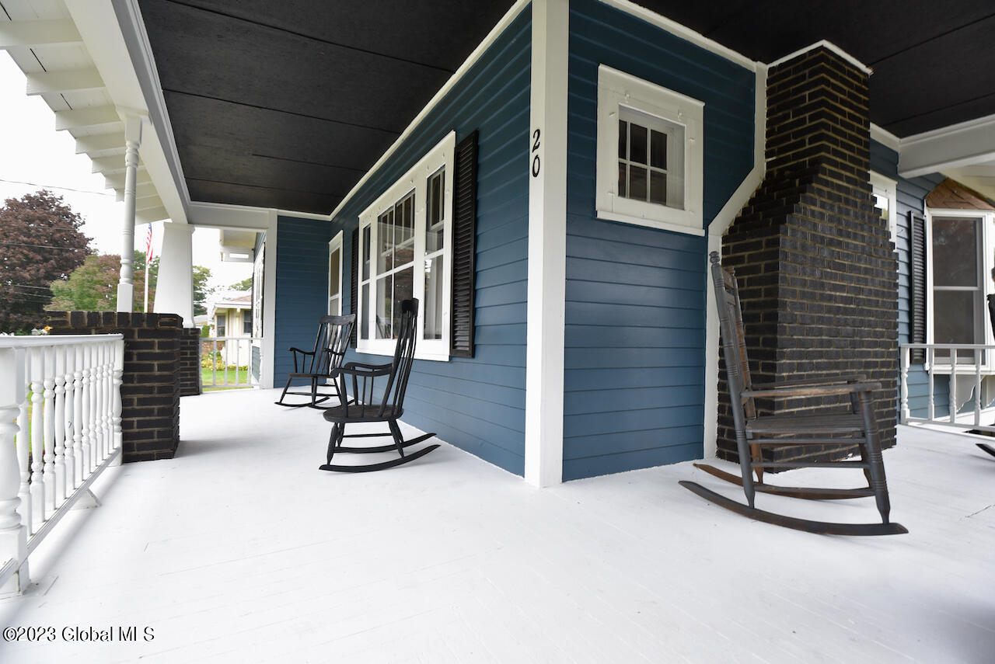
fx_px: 470
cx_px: 498
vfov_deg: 70.5
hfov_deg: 93.2
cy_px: 332
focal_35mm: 17
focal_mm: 17
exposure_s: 1/80
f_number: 4.5
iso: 400
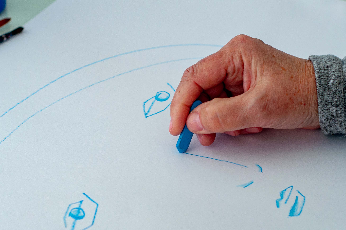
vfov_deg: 11.1
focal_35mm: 123
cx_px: 199
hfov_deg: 16.7
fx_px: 1181
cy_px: 165
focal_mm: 50
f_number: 3.2
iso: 320
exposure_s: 1/1250
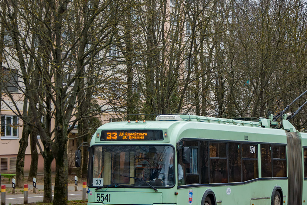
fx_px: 963
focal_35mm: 113
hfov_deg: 18.1
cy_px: 112
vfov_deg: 12.1
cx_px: 199
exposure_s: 1/250
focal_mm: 50
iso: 250
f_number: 5.6
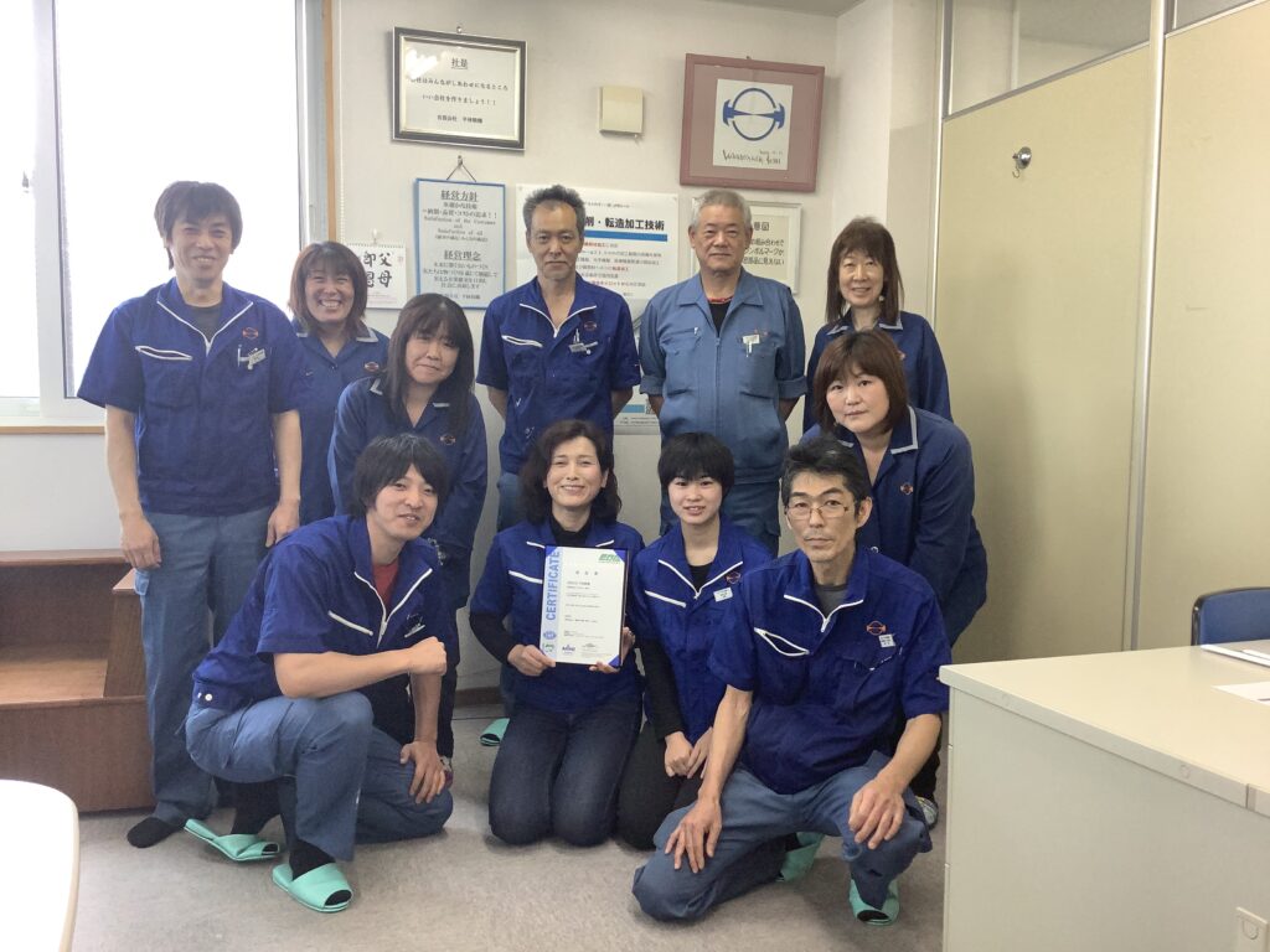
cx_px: 635
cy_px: 476
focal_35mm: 31
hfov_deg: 58.4
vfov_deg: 45.4
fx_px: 1137
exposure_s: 1/60
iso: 100
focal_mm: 3.3
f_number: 2.4
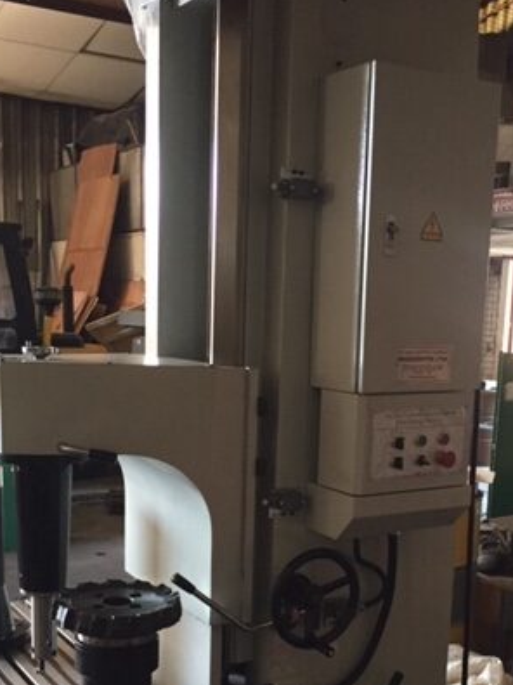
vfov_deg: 39.3
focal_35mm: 47
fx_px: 929
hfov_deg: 30.8
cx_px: 281
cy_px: 517
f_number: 2.2
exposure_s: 1/33
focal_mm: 4.15
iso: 250
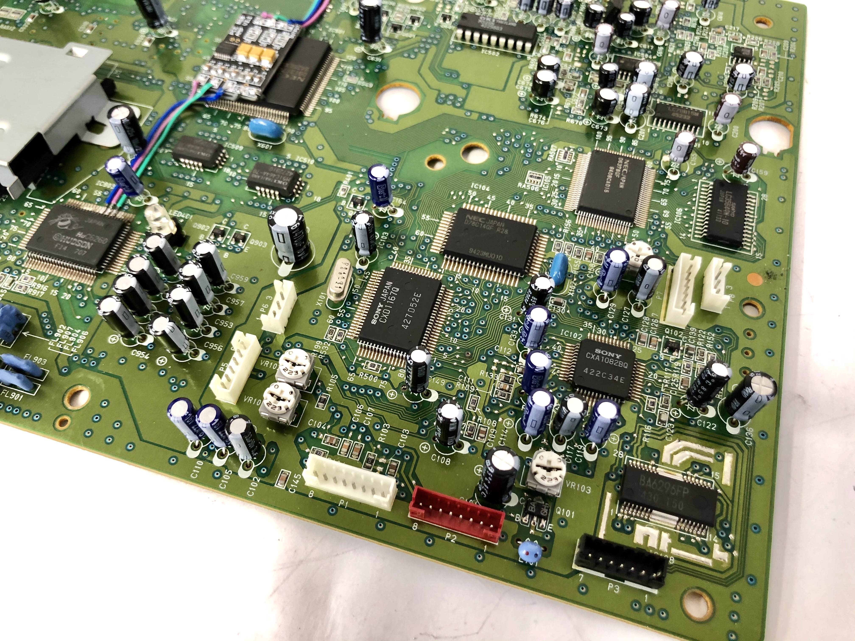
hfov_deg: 63.4
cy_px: 320
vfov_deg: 49.7
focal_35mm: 28
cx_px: 428
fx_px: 692
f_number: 1.8
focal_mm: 3.99
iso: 40
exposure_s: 1/20
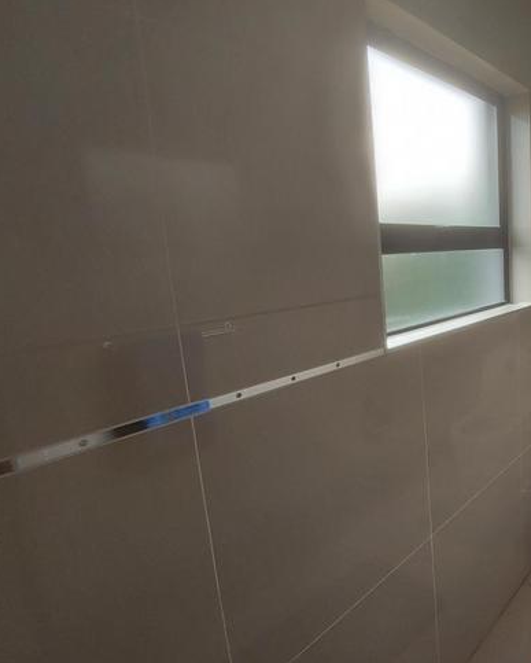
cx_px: 476
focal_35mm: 21
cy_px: 318
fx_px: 412
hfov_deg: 56.7
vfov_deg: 77.6
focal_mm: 1.74
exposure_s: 1/50
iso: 64
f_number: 2.2
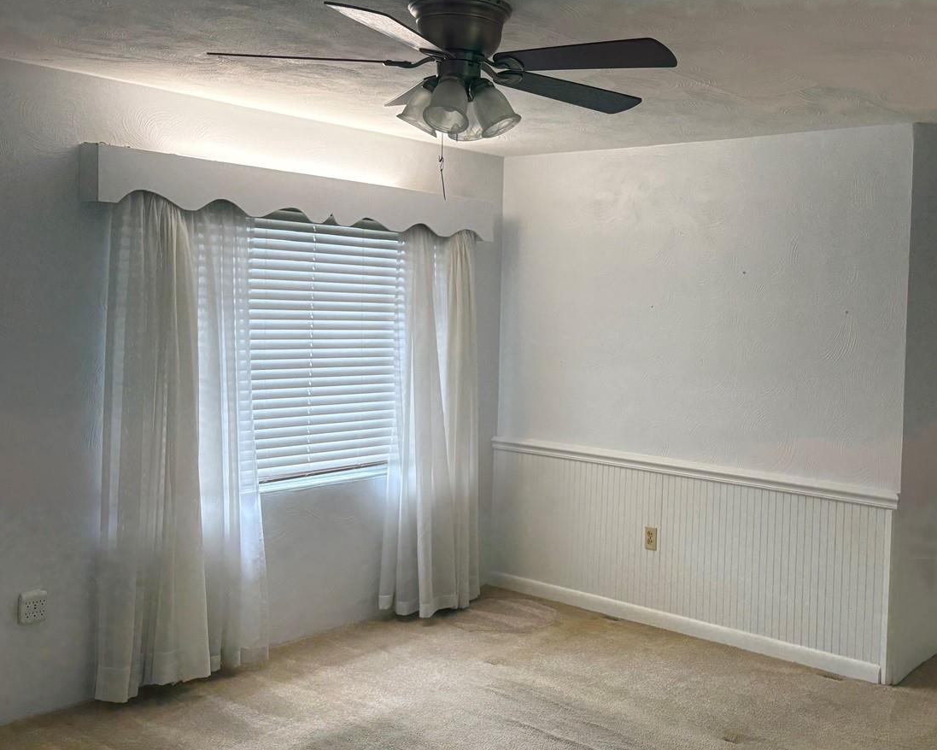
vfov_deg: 40.1
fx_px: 1026
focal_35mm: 37
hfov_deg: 47.9
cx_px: 655
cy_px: 339
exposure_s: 1/231
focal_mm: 5.96
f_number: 1.6
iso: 100
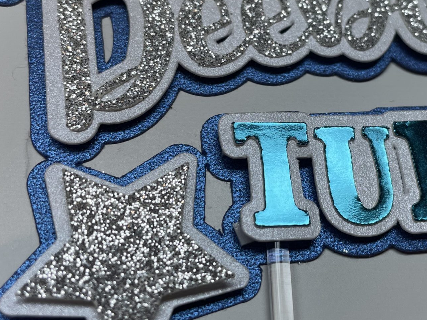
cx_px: 281
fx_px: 641
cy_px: 97
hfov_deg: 36.5
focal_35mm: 52
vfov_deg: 27.8
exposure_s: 1/633
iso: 32
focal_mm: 4.2
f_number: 1.6
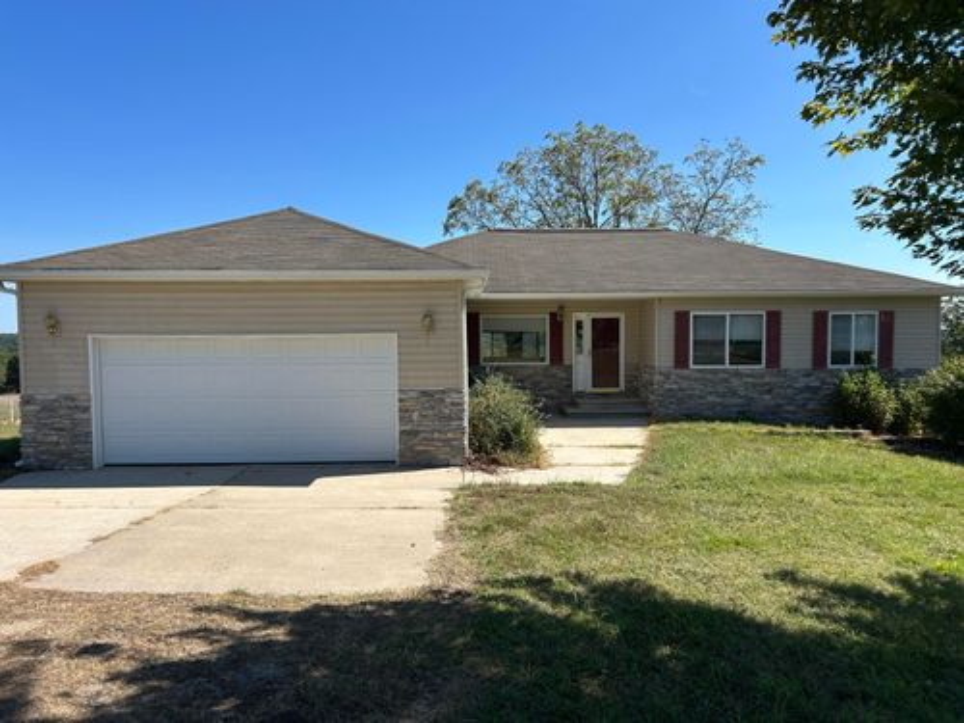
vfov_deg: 53.1
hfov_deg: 67.3
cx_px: 482
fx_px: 724
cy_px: 362
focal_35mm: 26
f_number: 1.5
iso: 50
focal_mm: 5.7
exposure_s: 1/3704
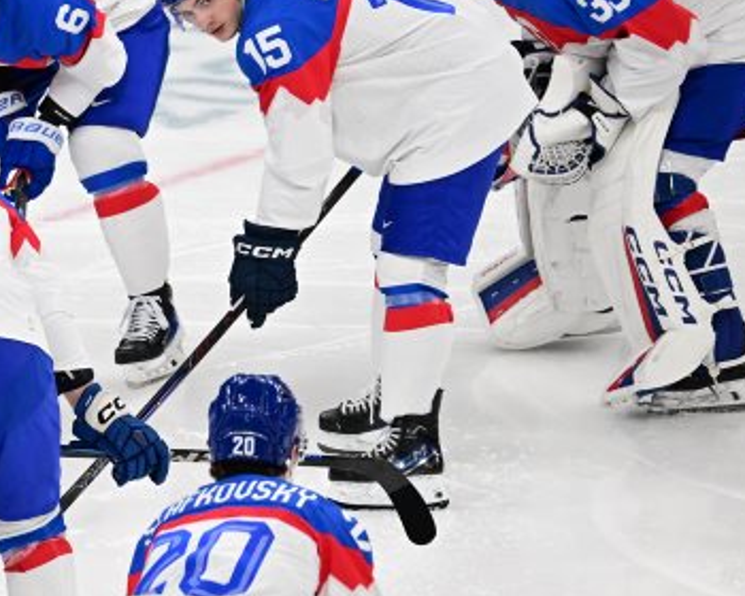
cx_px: -307
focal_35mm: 779
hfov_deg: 2.5
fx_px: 17176
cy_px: 272
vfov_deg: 2.0
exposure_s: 1/1000
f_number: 5.6
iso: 1600
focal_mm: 290
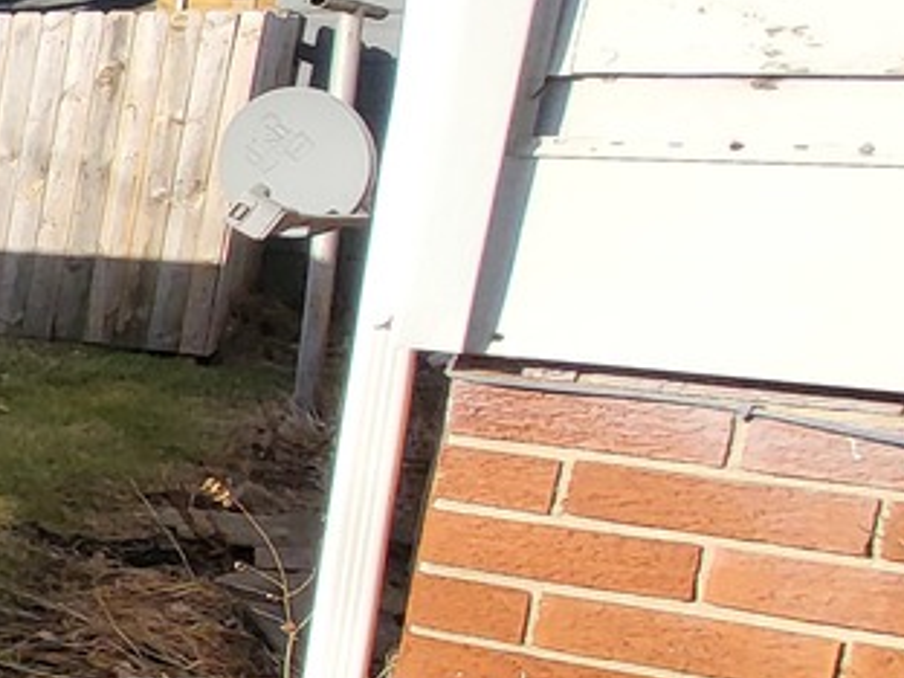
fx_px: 1567
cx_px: -1142
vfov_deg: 24.4
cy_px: 388
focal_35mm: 60
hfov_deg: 16.5
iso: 32
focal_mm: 1.74
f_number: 2.2
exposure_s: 1/970
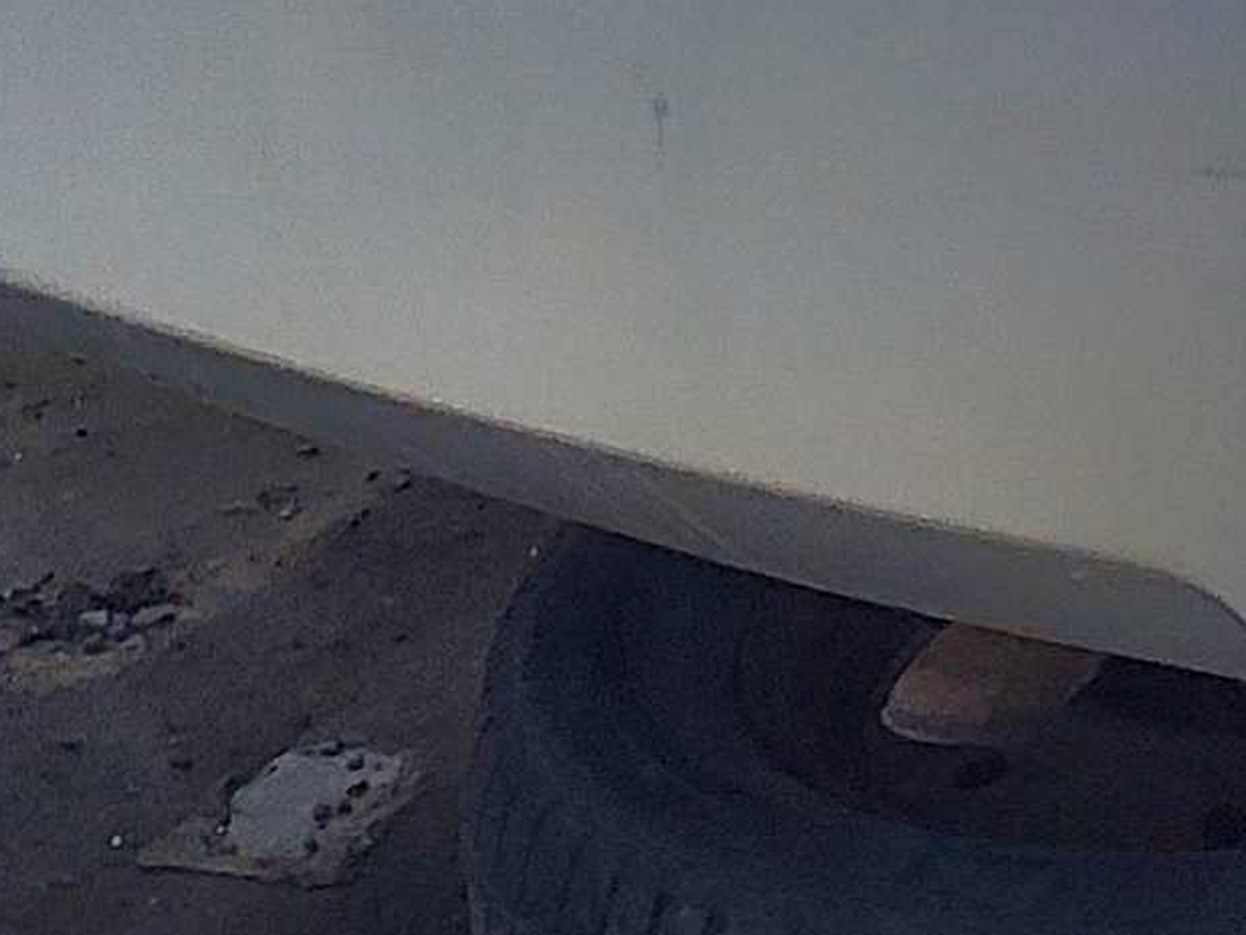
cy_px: -1046
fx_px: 6264
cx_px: 2155
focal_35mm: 174
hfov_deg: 10.7
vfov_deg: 8.1
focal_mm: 3.58
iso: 40
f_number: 1.9
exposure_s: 1/1165
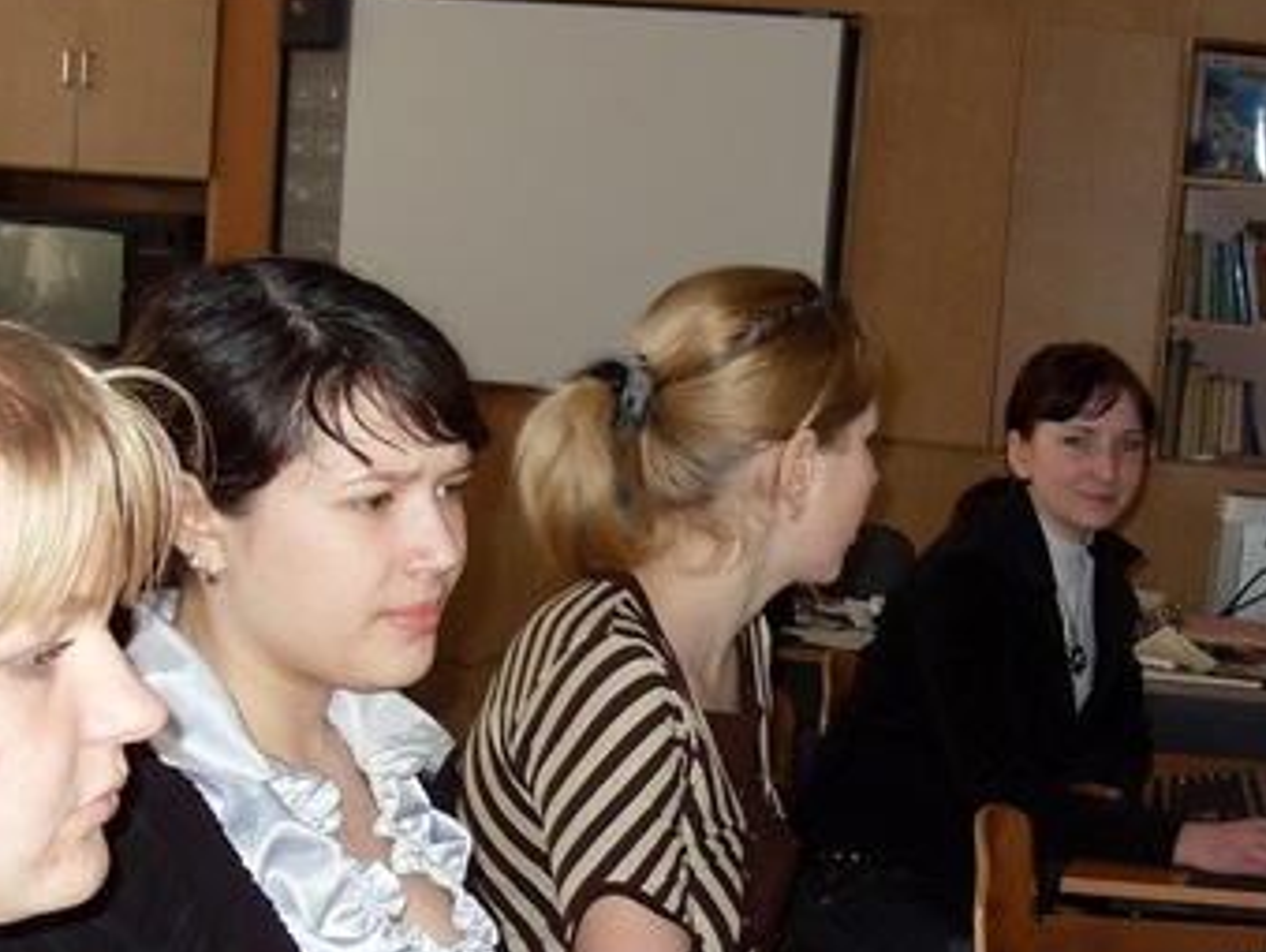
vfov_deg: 22.0
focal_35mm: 66
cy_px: 784
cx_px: 1064
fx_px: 2416
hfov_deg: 28.5
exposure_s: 1/45
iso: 100
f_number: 2.8
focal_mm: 6.3
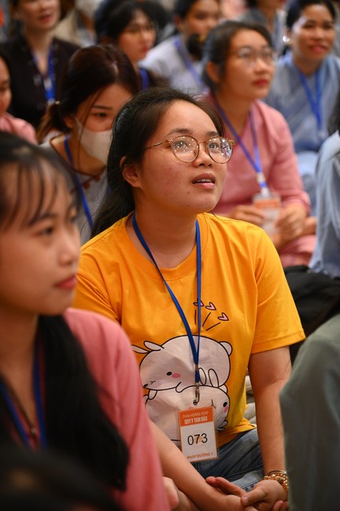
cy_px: 256
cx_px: 170
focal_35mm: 120
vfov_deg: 17.1
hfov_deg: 11.4
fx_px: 1704
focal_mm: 120
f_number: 4
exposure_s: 1/125
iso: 4000
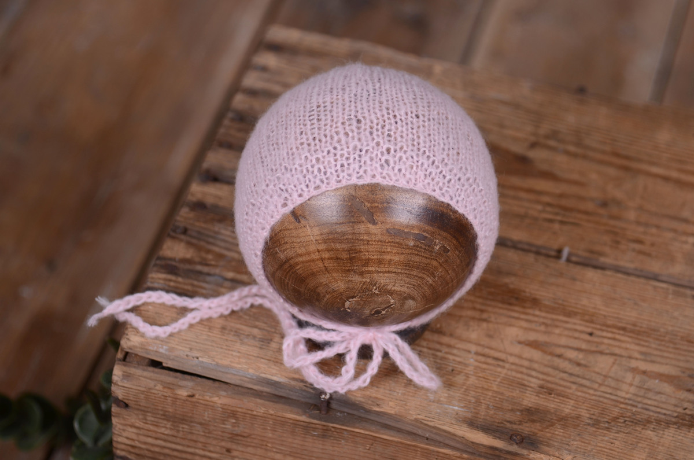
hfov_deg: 20.7
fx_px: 1905
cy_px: 230
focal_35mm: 99
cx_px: 347
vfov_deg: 13.8
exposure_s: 1/100
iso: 100
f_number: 4
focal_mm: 66
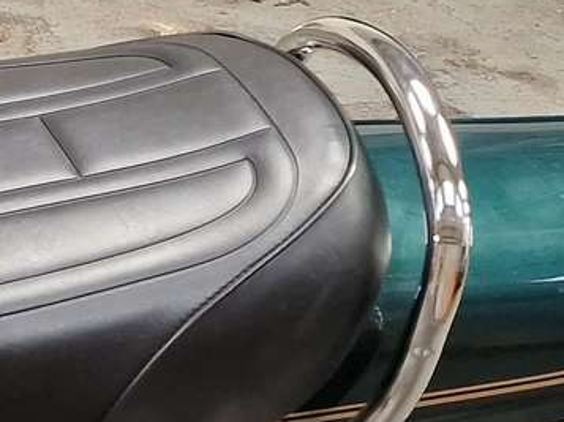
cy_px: 509
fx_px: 2100
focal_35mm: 129
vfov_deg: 11.2
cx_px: -834
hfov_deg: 12.0
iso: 250
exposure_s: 1/100
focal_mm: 6.4
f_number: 1.8
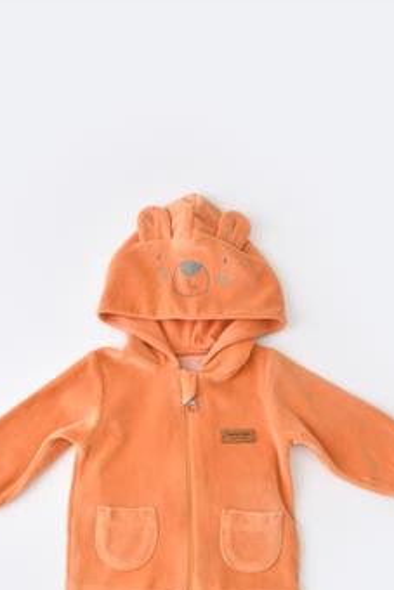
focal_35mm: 61
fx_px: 998
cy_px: 510
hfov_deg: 22.3
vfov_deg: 31.6
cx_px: 181
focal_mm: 23
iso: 400
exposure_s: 1/60
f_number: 8
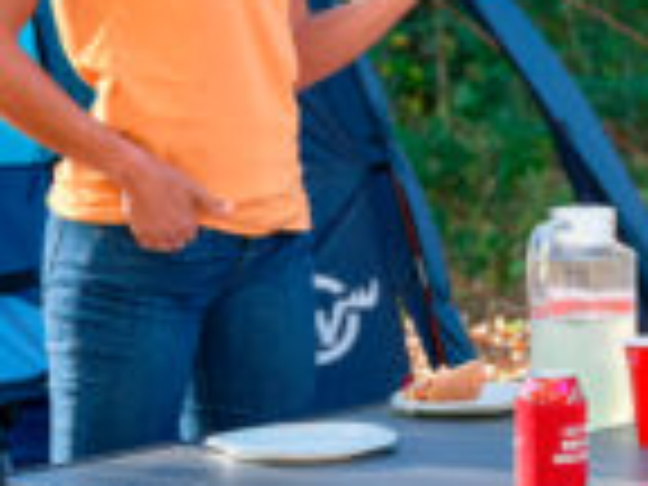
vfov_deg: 9.3
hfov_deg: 12.2
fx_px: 2976
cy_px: 232
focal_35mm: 159
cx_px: 774
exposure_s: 1/400
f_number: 3.5
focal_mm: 34
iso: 100
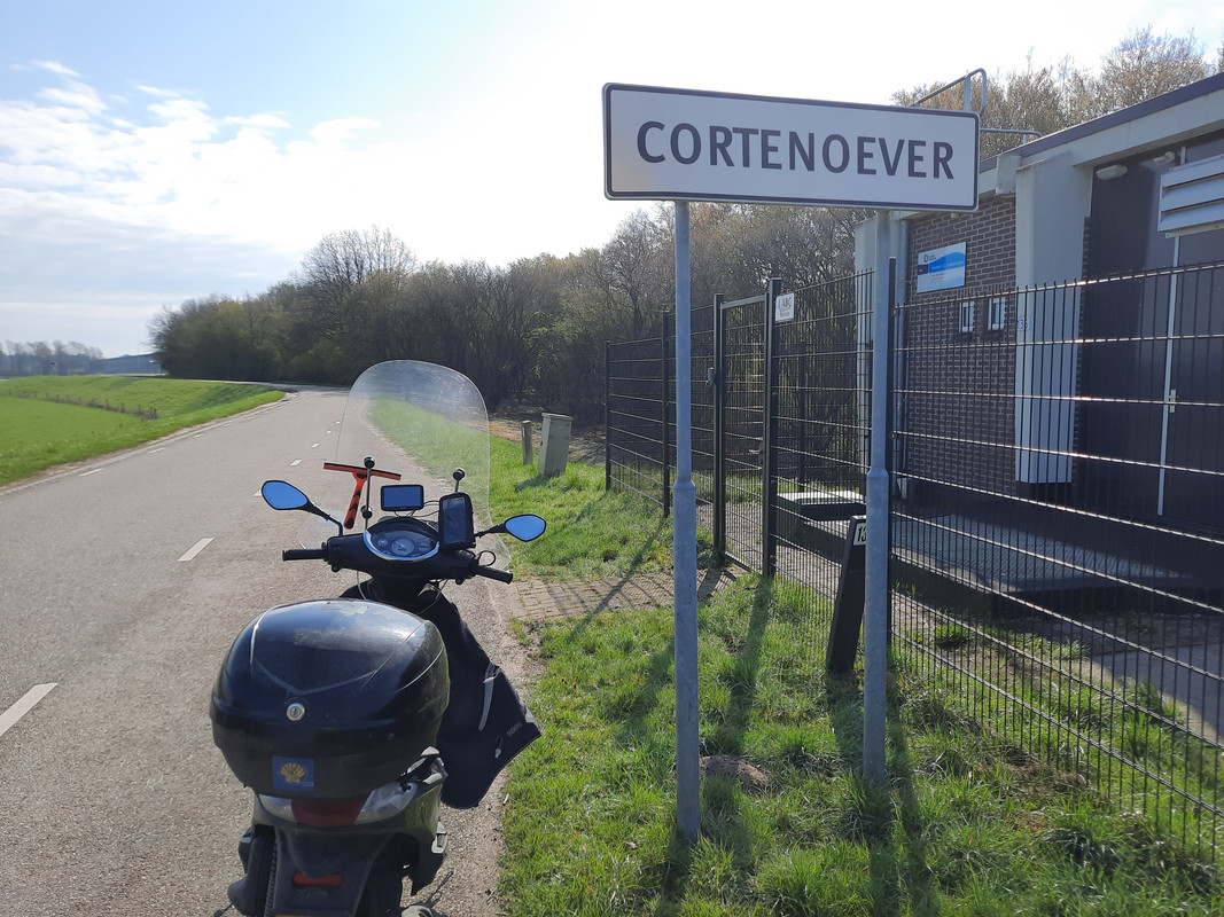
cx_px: 612
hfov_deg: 69.4
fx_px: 884
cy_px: 458
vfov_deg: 54.9
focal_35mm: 25
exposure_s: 1/1305
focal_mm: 4.6
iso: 32
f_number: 2
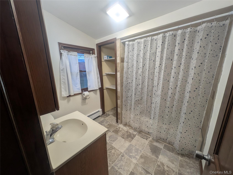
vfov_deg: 94.6
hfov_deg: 110.5
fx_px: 81
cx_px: 116
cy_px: 88
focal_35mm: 12
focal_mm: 2.23
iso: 41
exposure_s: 1/30
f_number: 1.95
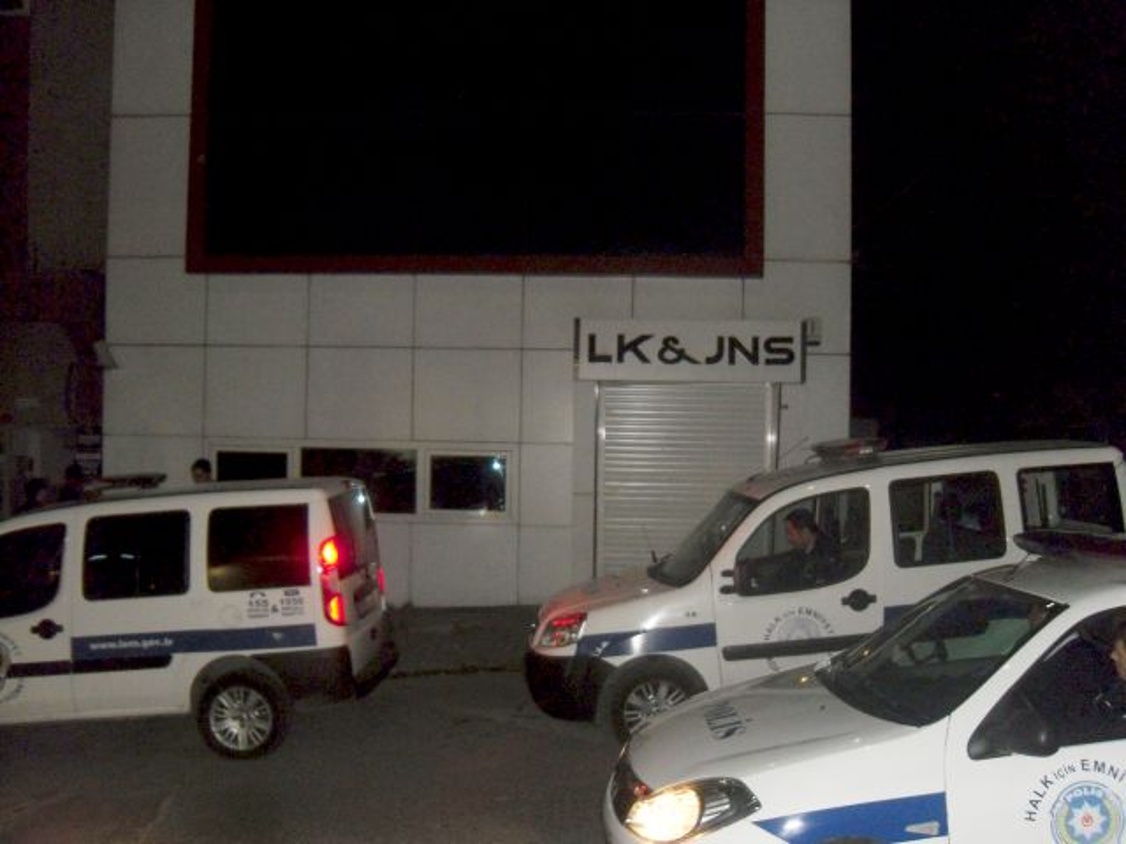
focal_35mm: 34
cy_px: 422
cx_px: 563
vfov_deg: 41.8
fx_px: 1106
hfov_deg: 54.0
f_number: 2.8
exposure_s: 1/45
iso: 400
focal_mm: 6
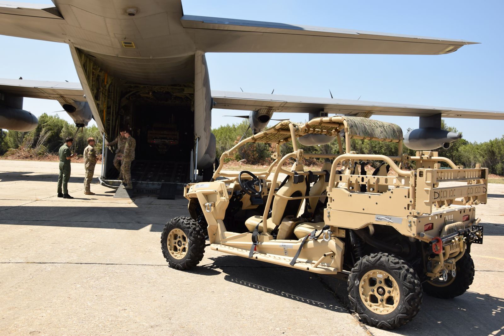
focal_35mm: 36
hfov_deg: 53.1
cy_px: 168
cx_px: 252
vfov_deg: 36.9
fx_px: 504
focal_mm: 24
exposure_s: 1/250
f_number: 8
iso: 100
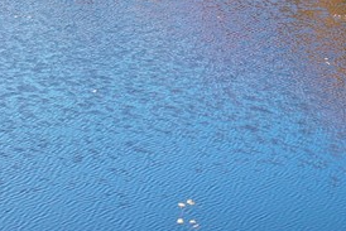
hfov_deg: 18.3
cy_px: -222
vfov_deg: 11.3
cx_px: 255
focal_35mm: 111
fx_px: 1067
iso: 100
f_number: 3.5
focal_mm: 10.26
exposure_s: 1/60
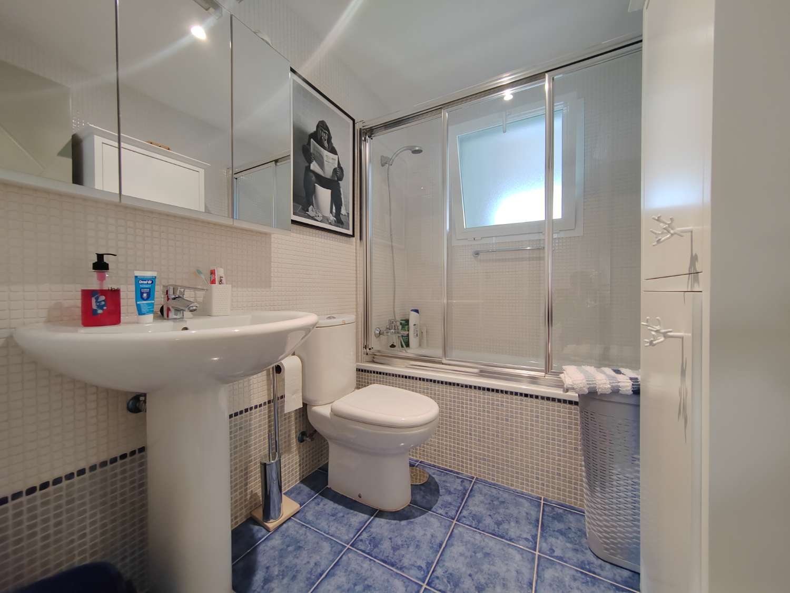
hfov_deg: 106.2
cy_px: 296
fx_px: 297
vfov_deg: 89.9
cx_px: 395
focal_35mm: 13
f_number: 2.2
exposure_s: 1/33
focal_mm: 2.16
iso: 400
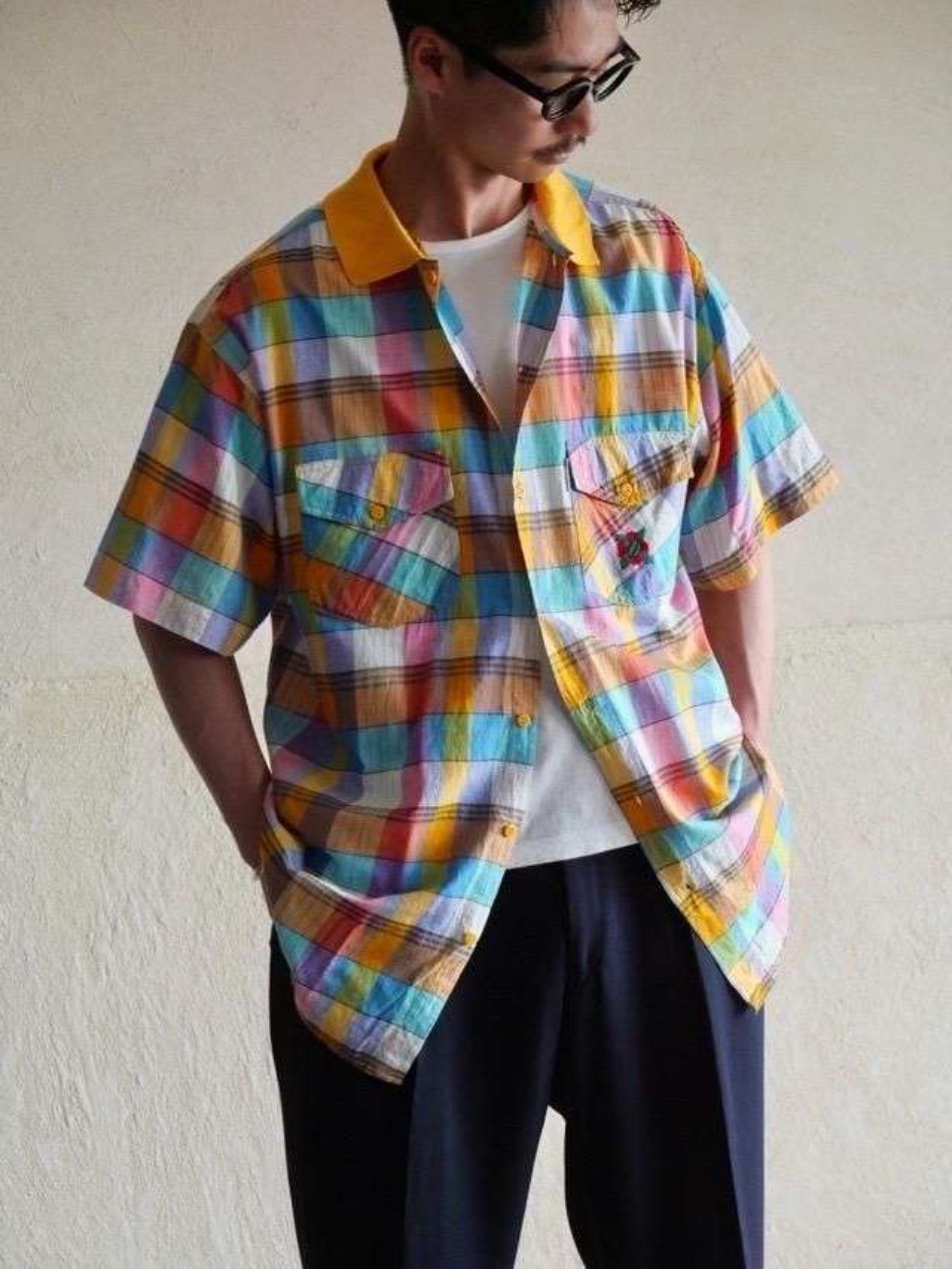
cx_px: 476
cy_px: 634
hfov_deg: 13.7
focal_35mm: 108
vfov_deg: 18.2
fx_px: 3959
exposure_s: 1/125
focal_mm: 54
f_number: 4
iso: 2000
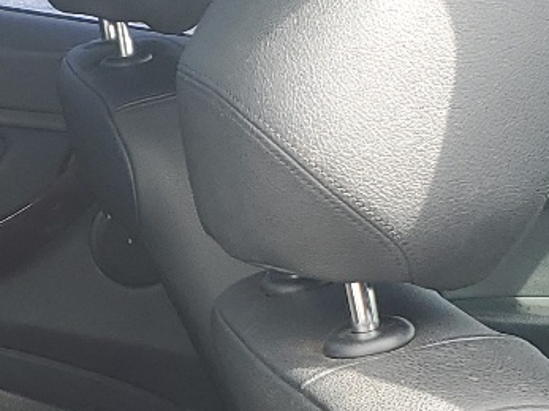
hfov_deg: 16.1
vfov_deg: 12.1
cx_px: 8
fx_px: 1903
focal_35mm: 120
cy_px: 484
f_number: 1.5
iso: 50
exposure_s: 1/294
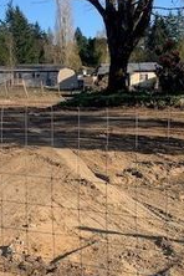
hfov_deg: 22.3
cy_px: 160
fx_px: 468
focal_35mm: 61
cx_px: 92
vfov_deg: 32.8
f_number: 1.8
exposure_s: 1/1124
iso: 25
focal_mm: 4.25
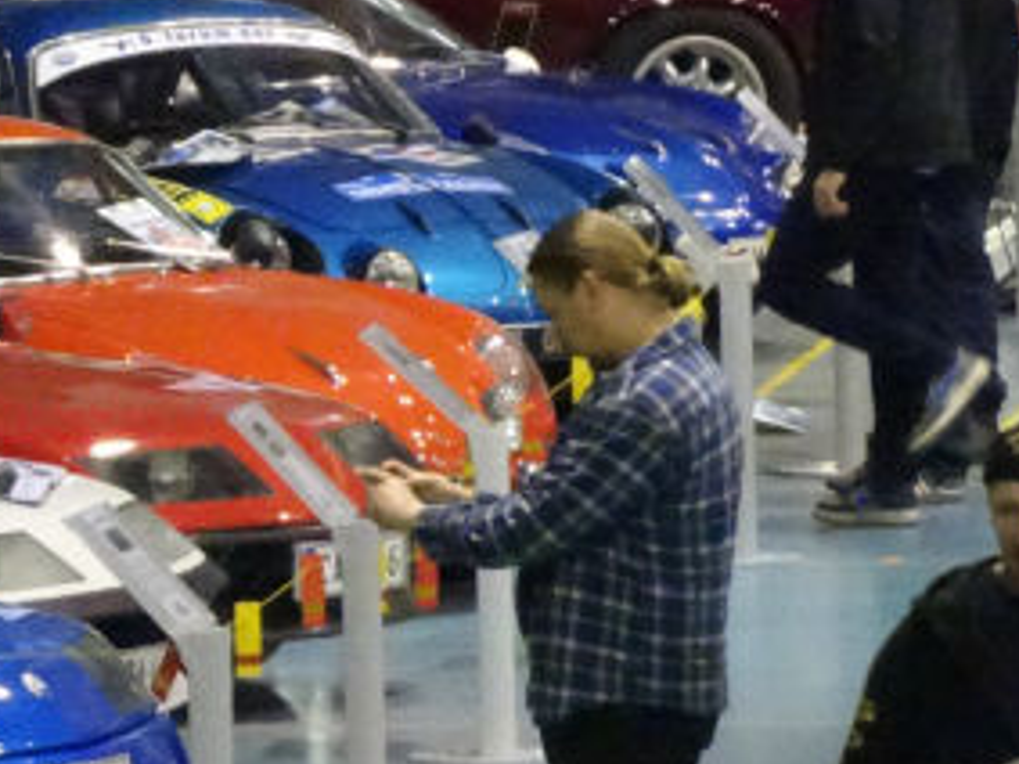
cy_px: 101
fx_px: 24158
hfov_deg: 2.4
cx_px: 61
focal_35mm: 821
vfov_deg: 1.8
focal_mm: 49.49
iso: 3200
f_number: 6.3
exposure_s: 1/50
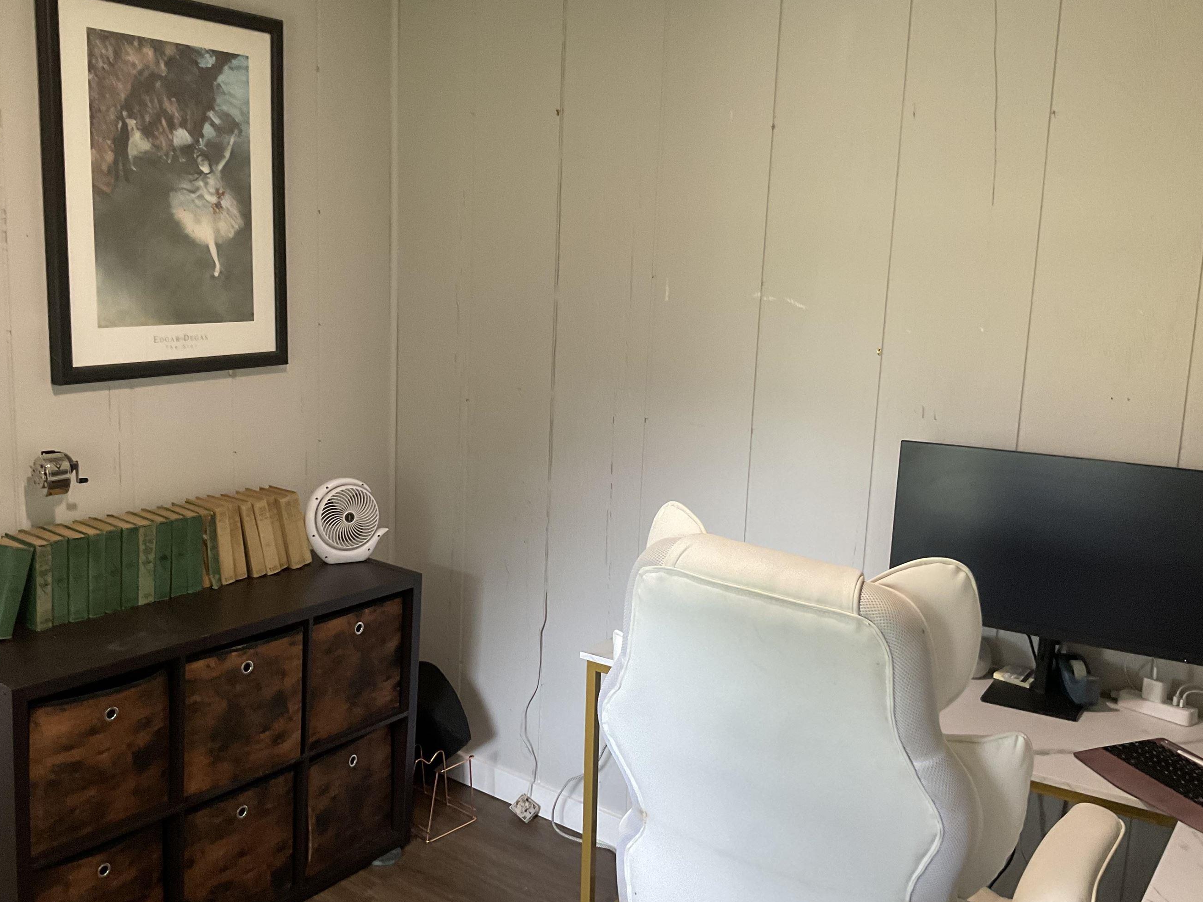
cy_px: 460
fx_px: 1182
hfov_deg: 53.9
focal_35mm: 34
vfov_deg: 41.8
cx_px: 538
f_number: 1.8
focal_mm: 3
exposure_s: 1/60
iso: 160
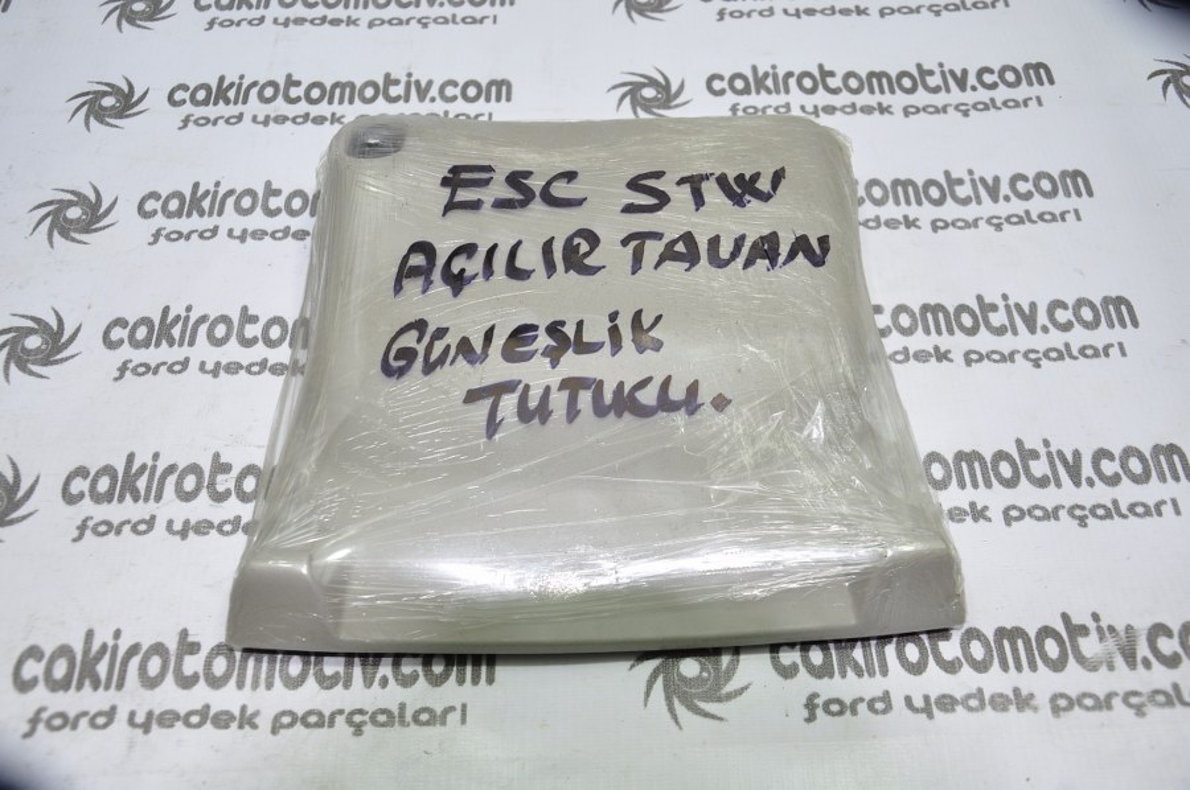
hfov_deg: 51.3
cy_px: 395
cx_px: 595
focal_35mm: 38
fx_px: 1238
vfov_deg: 35.4
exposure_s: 1/40
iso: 200
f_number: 5
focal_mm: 25
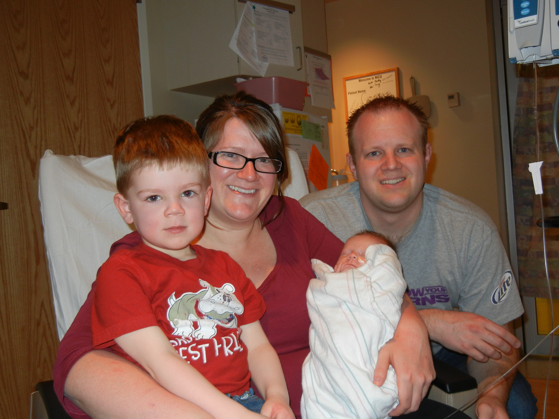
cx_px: 280
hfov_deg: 47.9
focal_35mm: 39
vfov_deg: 36.8
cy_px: 210
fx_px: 630
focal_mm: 7.1
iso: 200
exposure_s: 1/30
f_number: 3.7
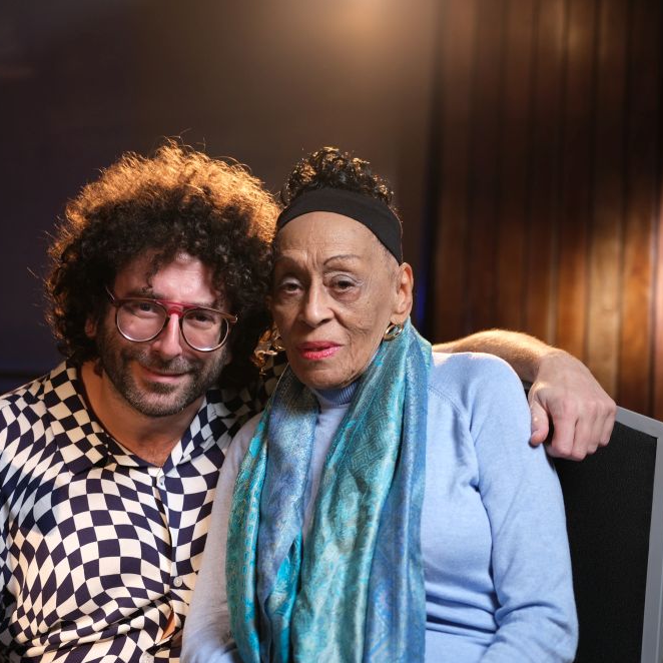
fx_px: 1474
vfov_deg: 25.4
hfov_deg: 25.4
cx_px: 327
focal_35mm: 68
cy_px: 332
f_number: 2
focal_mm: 35
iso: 800
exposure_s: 1/125
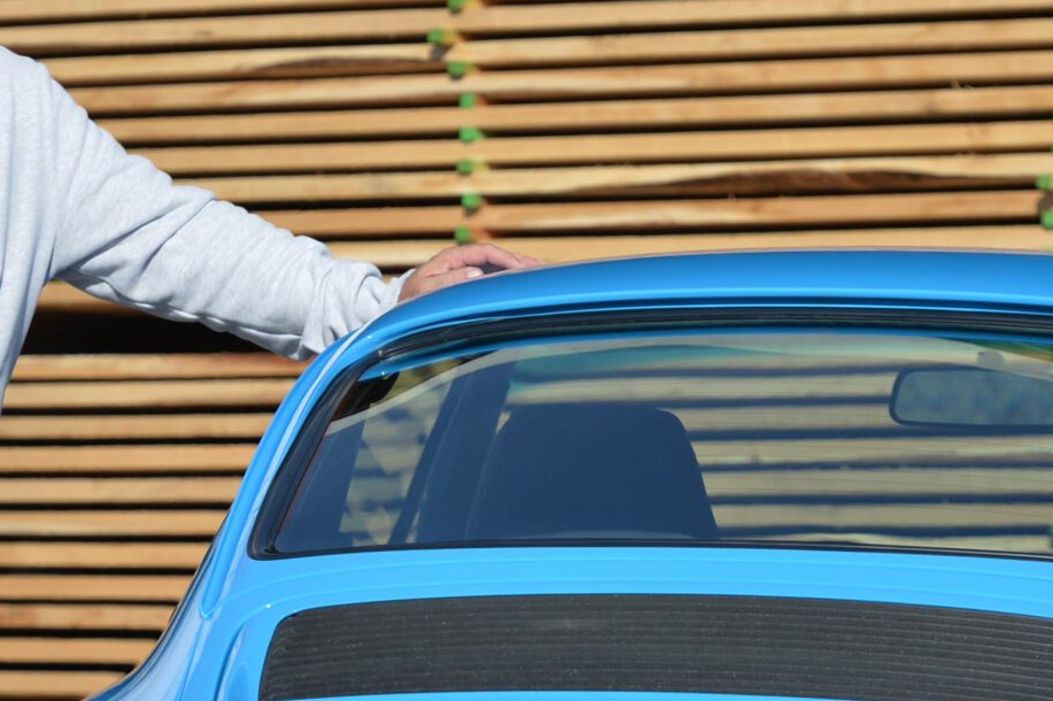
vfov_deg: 3.6
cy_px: 587
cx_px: 525
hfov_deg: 5.5
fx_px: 11019
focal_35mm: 377
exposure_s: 1/1000
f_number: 5
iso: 100
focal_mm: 135
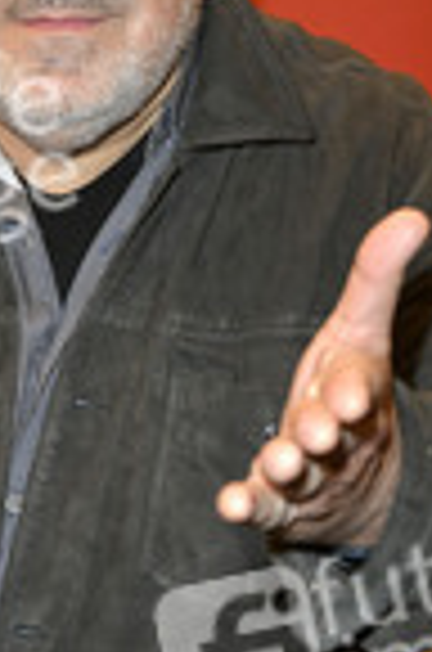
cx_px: -22
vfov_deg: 17.7
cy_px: 409
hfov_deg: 11.6
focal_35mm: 116
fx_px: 2098
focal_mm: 42
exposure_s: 1/125
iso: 2000
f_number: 5
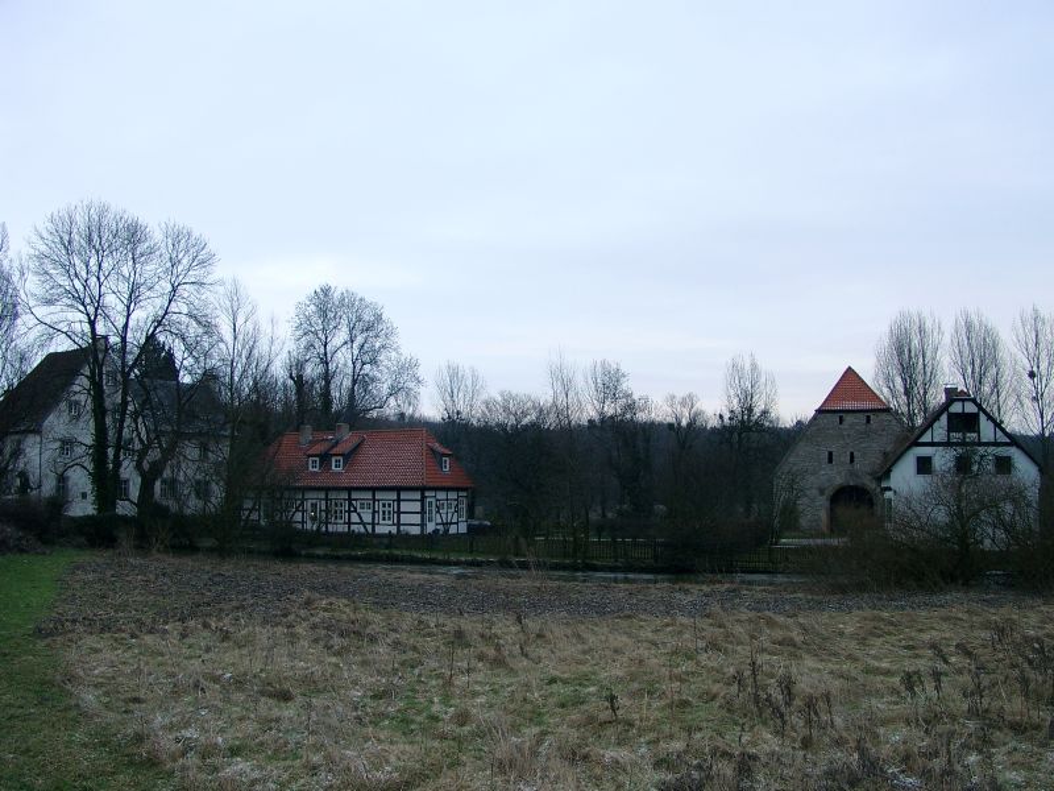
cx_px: 527
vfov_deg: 41.8
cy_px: 396
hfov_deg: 54.0
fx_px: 1035
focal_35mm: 34
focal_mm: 7.13
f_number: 2.8
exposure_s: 1/77.5
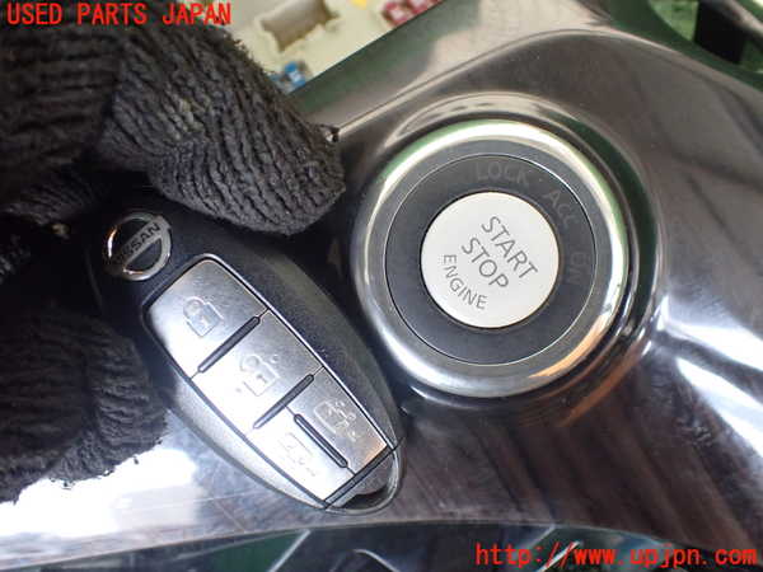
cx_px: 382
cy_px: 286
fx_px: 661
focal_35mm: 30
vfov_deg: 46.8
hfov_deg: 60.0
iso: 640
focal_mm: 5.4
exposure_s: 1/125
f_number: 2.3
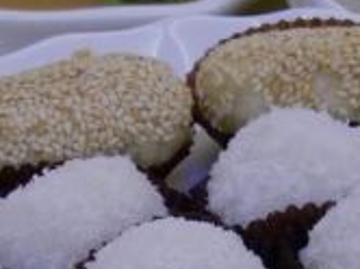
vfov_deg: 9.4
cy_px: 435
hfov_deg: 13.0
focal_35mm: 152
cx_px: 204
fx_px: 1578
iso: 320
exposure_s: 1/60
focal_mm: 6.3
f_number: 2.8
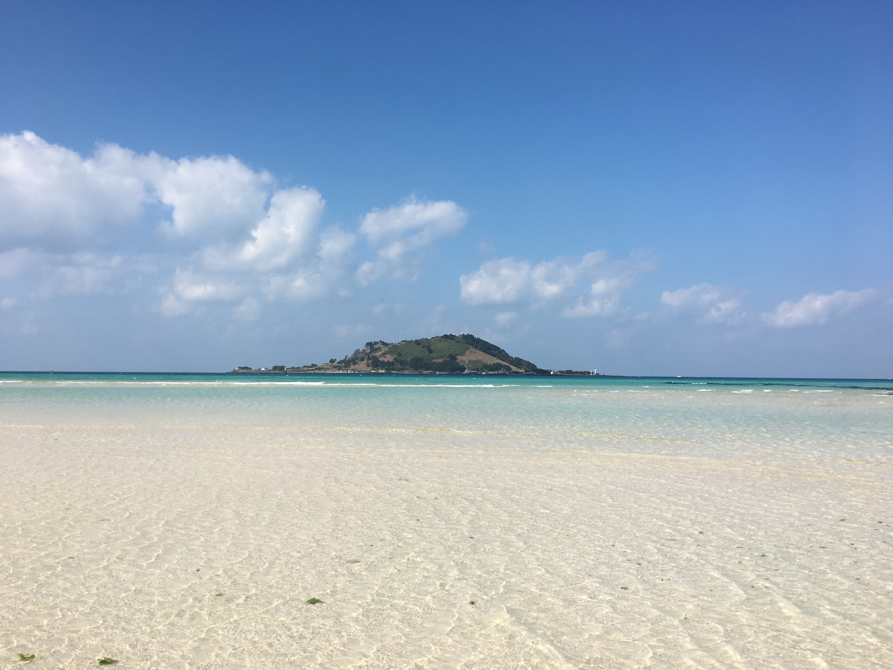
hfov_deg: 61.7
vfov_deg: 48.2
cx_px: 446
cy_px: 335
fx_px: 748
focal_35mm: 29
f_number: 2.2
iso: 25
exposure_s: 1/2653
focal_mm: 4.15
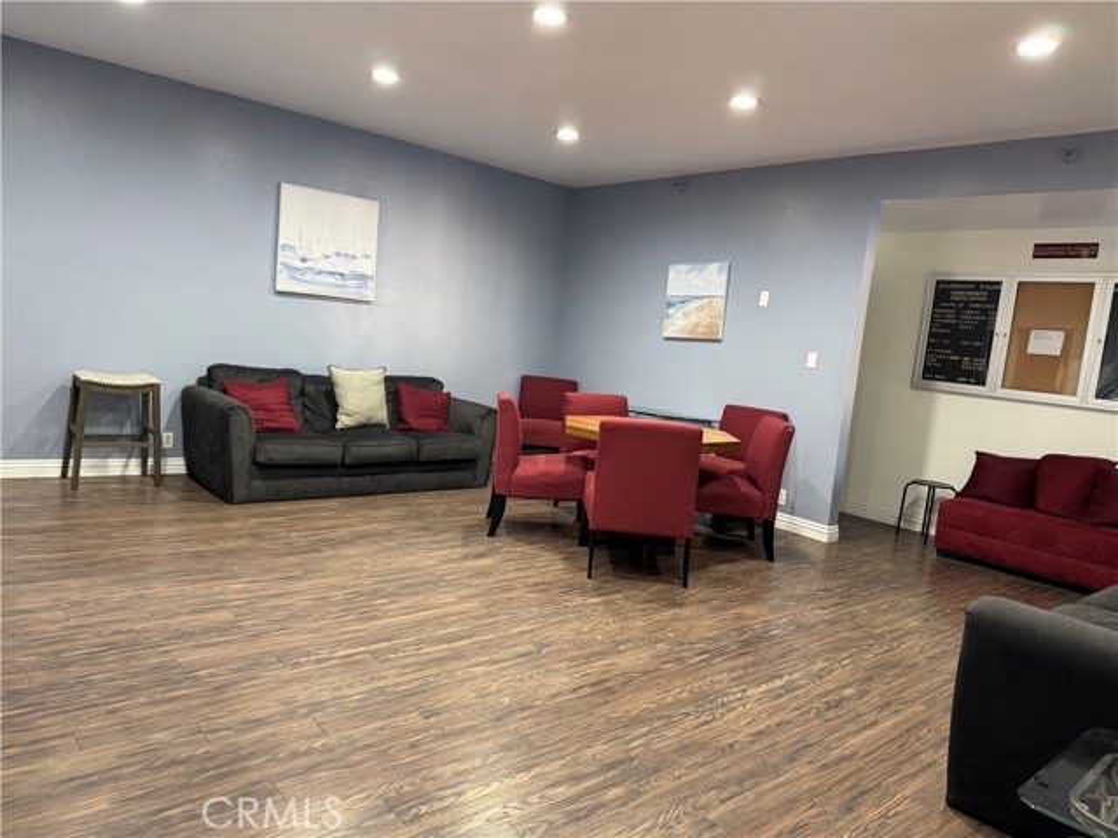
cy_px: 419
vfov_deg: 56.8
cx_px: 559
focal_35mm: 24
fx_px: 775
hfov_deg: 71.6
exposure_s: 1/60
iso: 320
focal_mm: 6.76
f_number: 1.78
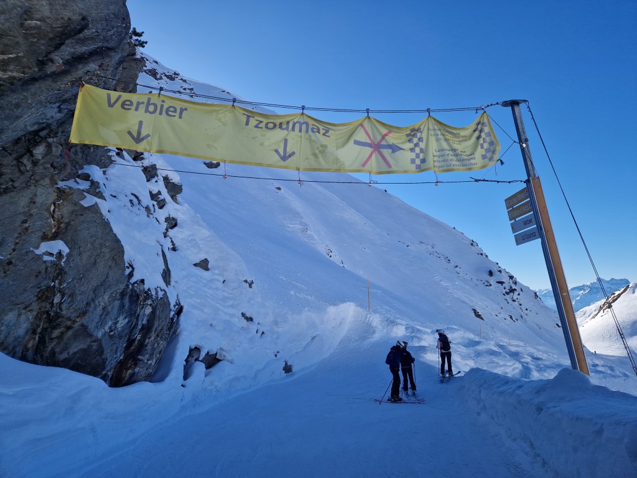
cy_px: 239
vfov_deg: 58.9
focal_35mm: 23
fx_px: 423
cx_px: 318
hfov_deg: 73.9
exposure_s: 1/1844
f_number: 1.8
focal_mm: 5.4
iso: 50
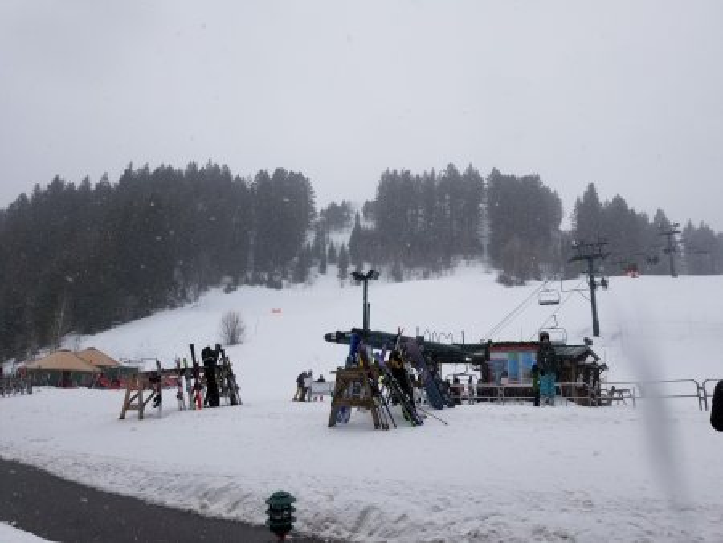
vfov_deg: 53.1
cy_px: 272
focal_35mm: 26
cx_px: 362
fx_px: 543
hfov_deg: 67.3
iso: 50
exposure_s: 1/2256
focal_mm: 4.25
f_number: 1.7
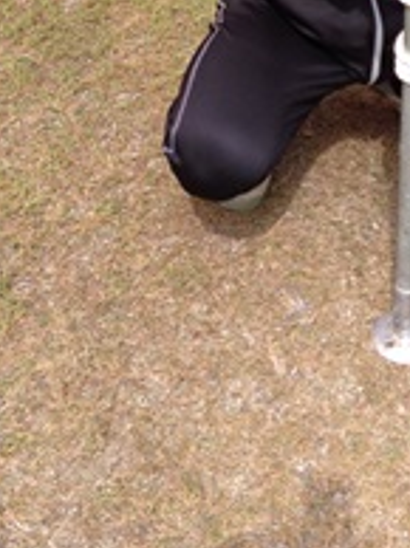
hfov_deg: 18.0
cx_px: 342
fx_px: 1282
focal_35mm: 81
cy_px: -73
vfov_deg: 22.6
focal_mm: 4.28
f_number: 2.4
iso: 50
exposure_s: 1/726
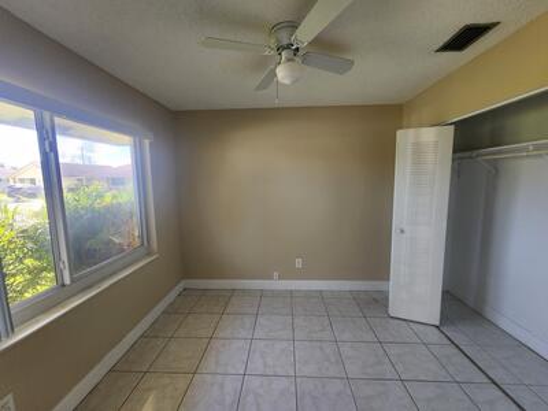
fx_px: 206
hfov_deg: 106.2
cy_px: 206
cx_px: 274
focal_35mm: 13
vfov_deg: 89.9
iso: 125
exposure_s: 1/60
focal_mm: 2.2
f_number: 2.2
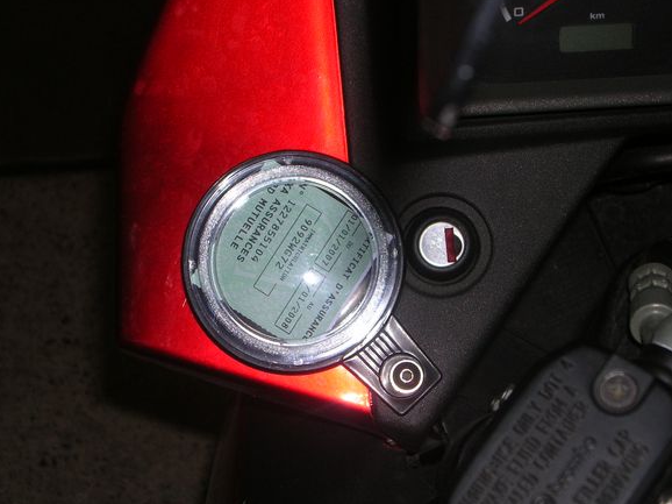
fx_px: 1397
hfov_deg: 27.0
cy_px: 255
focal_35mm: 72
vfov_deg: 20.4
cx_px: 345
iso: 50
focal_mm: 10.9
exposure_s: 1/60.1
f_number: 3.7
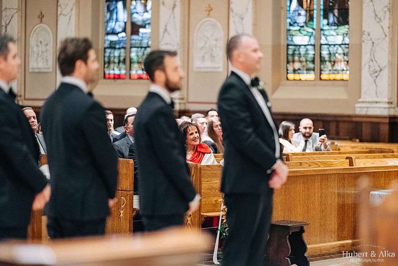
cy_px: 133
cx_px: 199
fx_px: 1161
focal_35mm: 105
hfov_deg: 19.5
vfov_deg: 13.0
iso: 800
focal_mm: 105
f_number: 1.4
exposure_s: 1/80
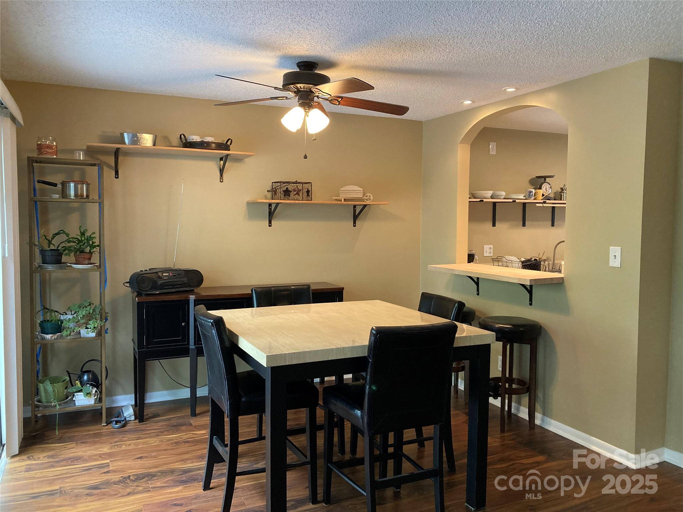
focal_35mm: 28
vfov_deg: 49.7
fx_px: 552
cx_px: 342
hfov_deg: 63.4
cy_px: 256
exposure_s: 1/60
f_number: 1.8
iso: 250
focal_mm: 3.99
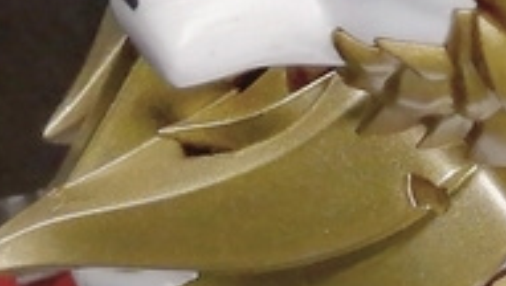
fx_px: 4406
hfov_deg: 6.4
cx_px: 914
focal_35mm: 328
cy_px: -11
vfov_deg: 3.7
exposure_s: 1/251
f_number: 1.8
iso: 50
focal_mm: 3.62
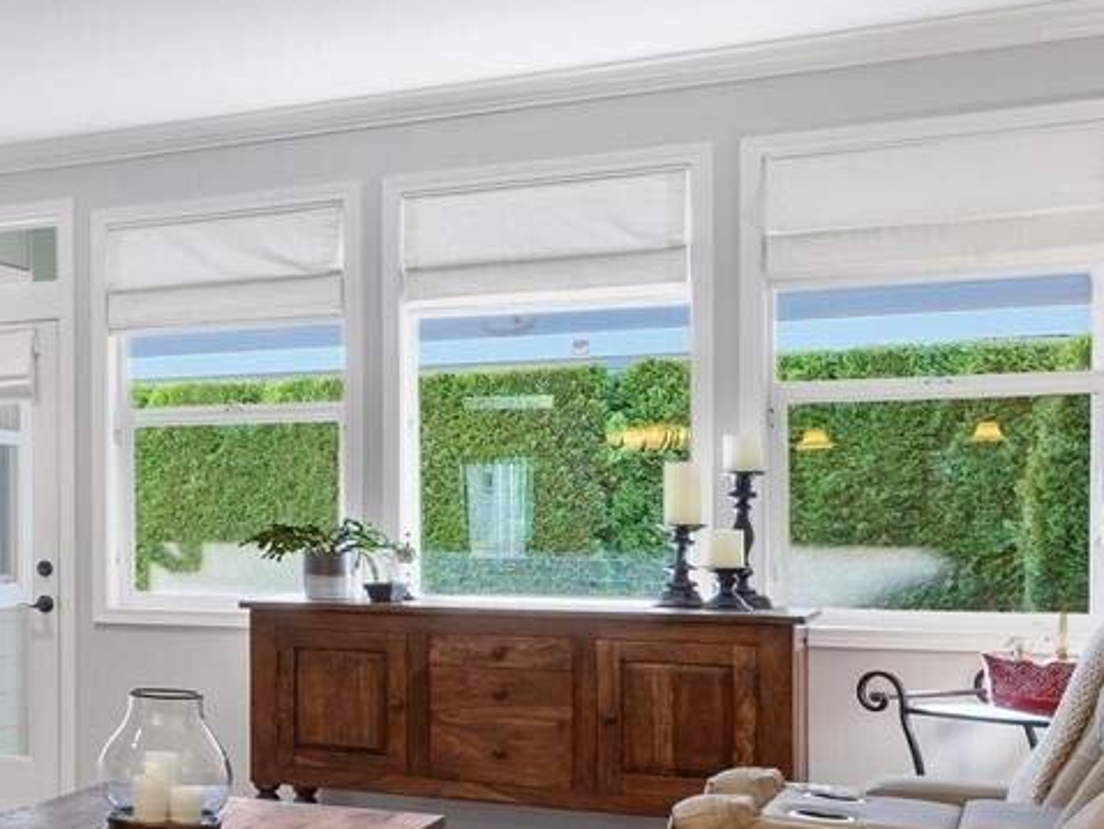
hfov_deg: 26.0
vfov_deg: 25.1
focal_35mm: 58
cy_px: 553
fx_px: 1851
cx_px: -482
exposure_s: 1
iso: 320
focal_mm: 17
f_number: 9
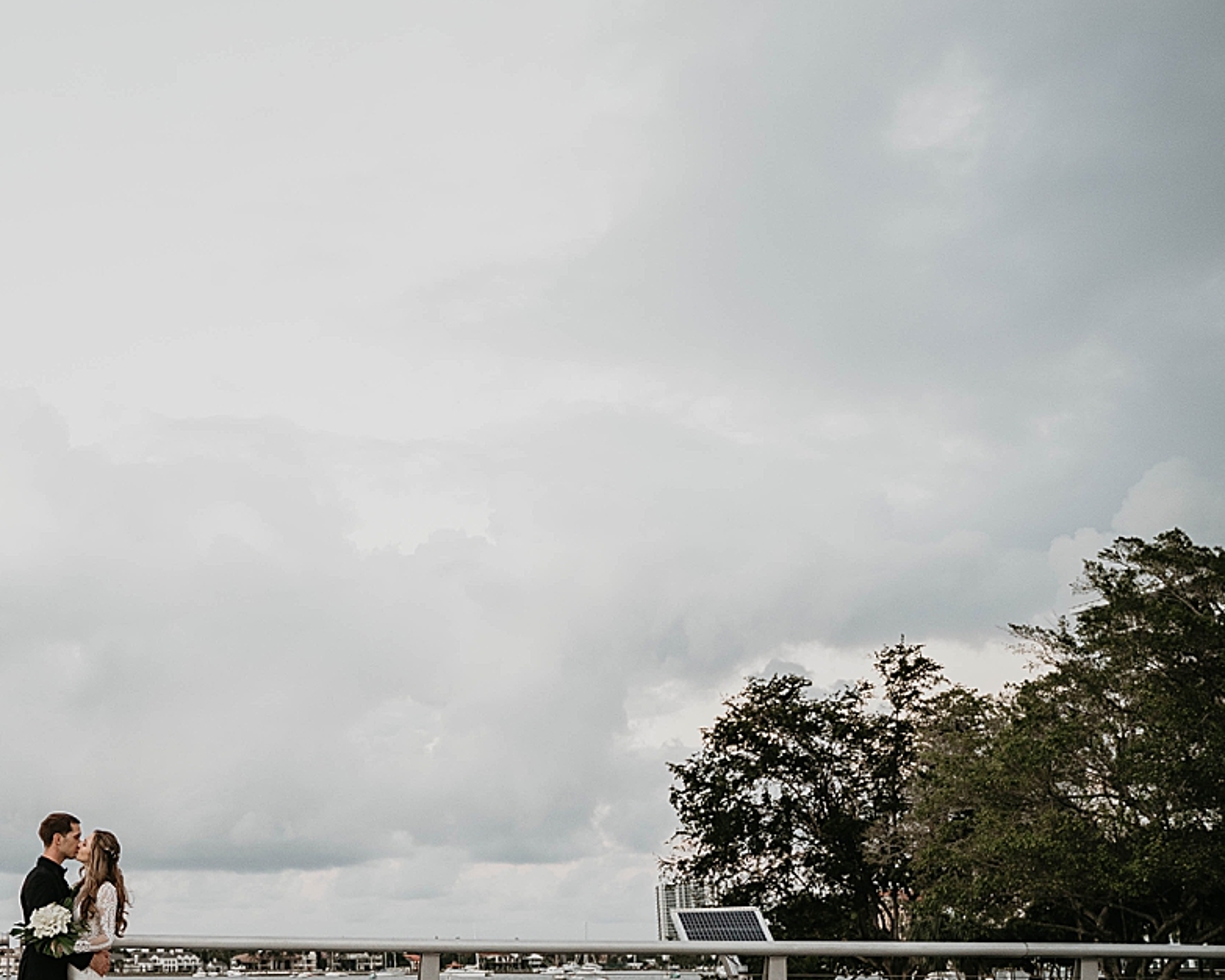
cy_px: 483
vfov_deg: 32.1
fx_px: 1704
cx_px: 156
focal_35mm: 47
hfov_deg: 37.3
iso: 400
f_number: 2.8
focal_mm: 28
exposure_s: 1/200
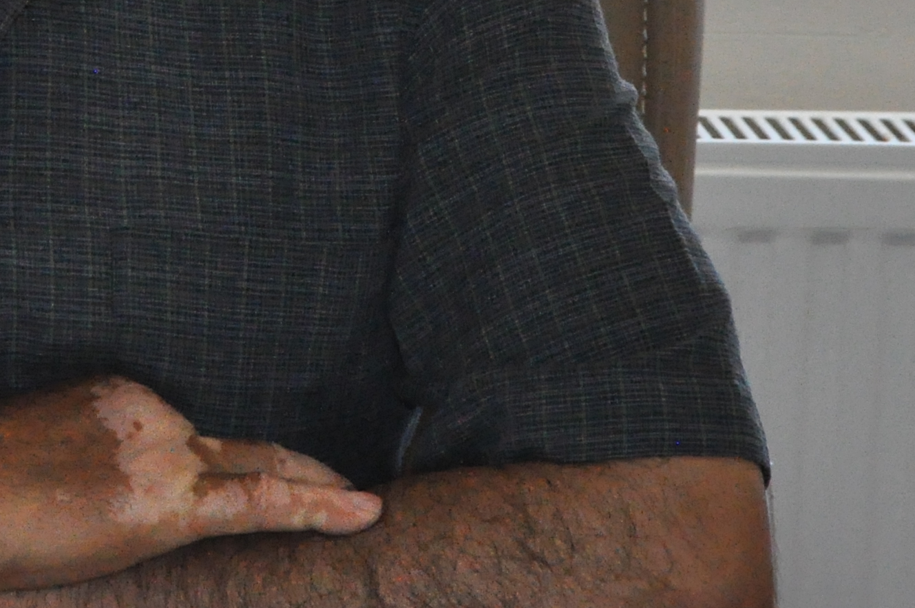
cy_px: -195
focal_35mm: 242
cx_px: -165
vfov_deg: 5.6
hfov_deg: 8.4
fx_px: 6144
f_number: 8
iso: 3200
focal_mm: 50
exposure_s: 1/200
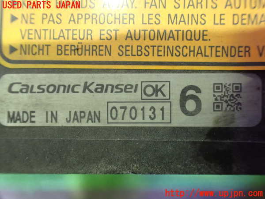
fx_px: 230
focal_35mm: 30
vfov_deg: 46.8
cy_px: 100
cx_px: 132
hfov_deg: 60.0
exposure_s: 1/30
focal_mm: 5.4
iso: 1250
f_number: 2.3
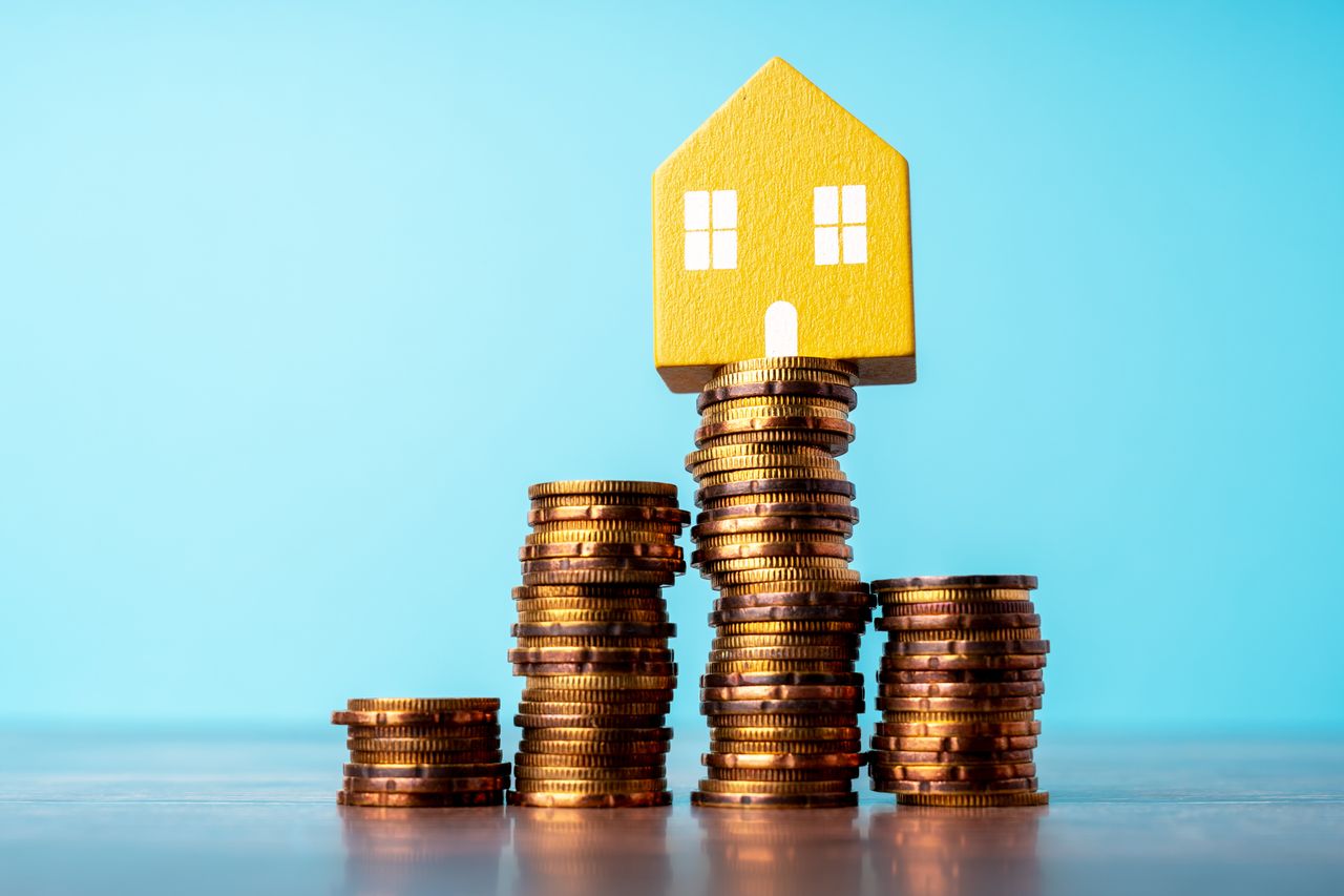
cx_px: 672
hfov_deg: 36.9
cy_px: 448
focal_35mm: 54
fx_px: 2016
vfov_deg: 25.1
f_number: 8
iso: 50
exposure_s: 1/160
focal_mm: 54
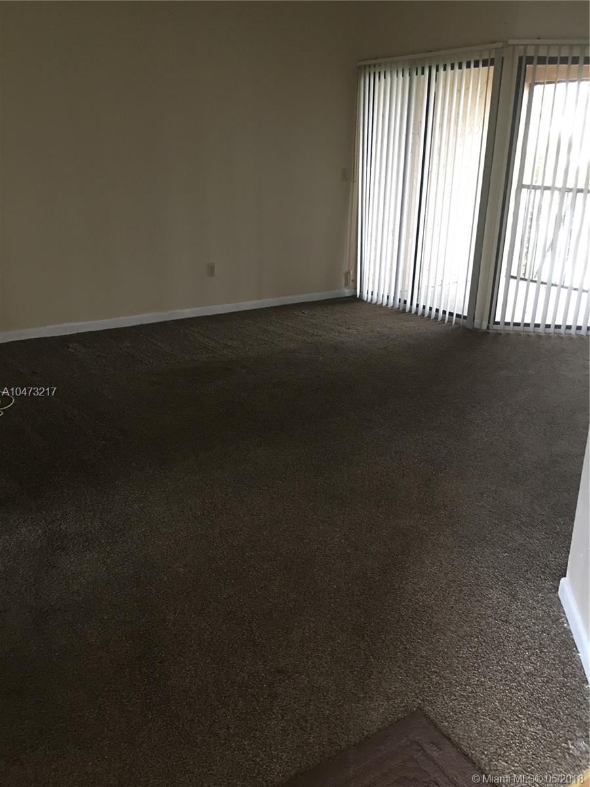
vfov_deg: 61.7
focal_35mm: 29
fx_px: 659
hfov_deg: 48.2
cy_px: 394
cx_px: 295
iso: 100
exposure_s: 1/10
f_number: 2.2
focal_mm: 4.15
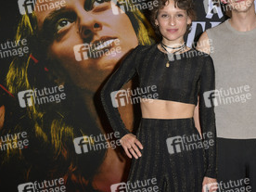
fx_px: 488
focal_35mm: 66
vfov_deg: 22.2
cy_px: 73
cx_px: 203
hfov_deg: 28.8
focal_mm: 42
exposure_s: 1/160
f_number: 5.6
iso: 640
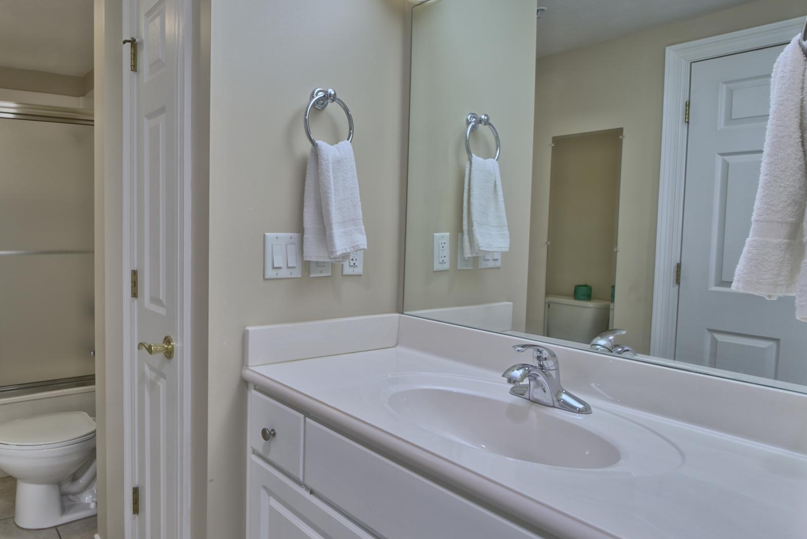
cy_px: 254
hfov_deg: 71.4
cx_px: 211
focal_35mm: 23
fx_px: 516
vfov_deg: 55.1
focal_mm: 12
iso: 200
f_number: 16
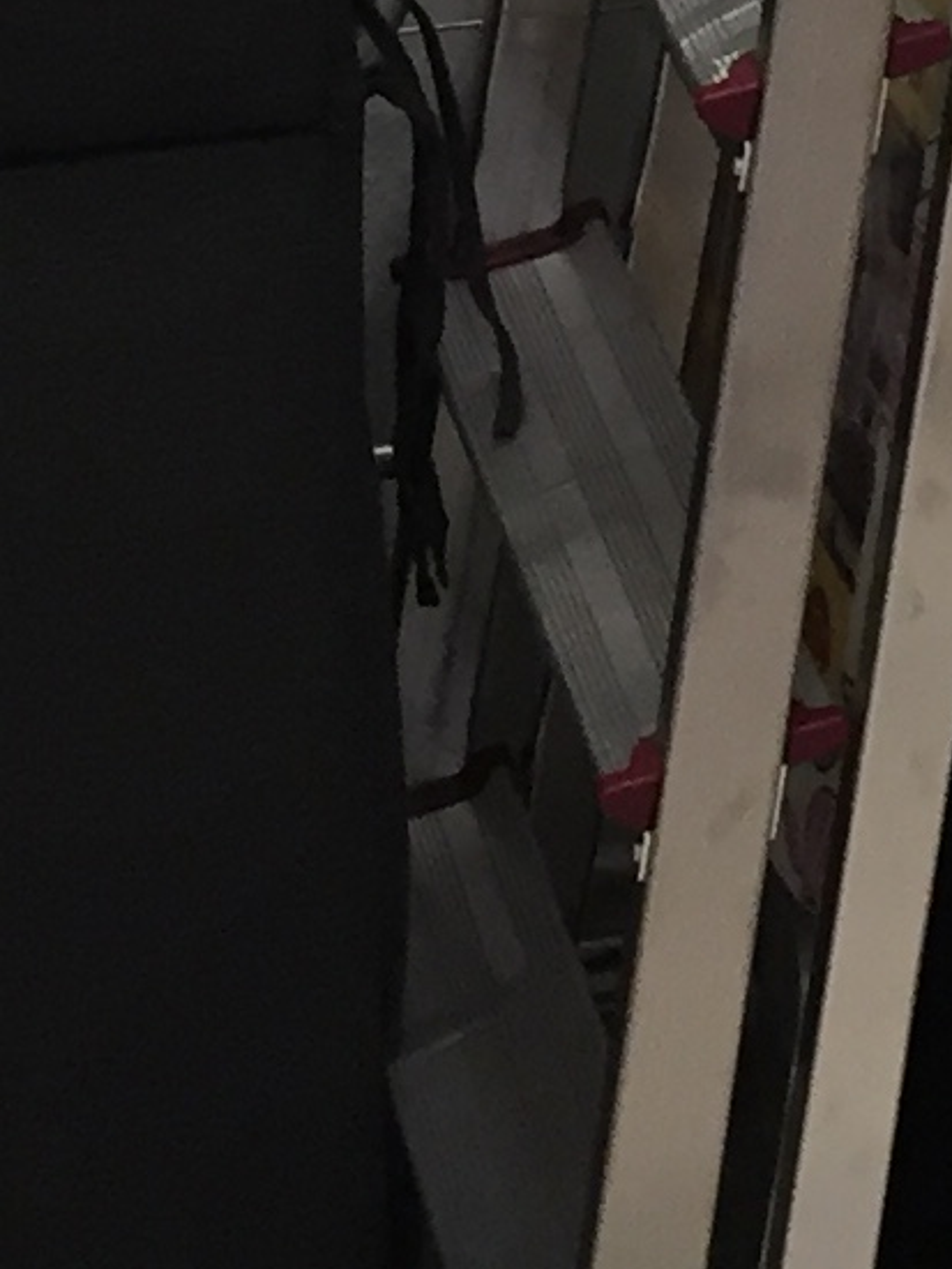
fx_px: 6302
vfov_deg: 10.6
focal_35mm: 172
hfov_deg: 8.6
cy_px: -1151
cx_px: 1051
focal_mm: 4.15
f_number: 2.2
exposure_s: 1/33
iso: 80
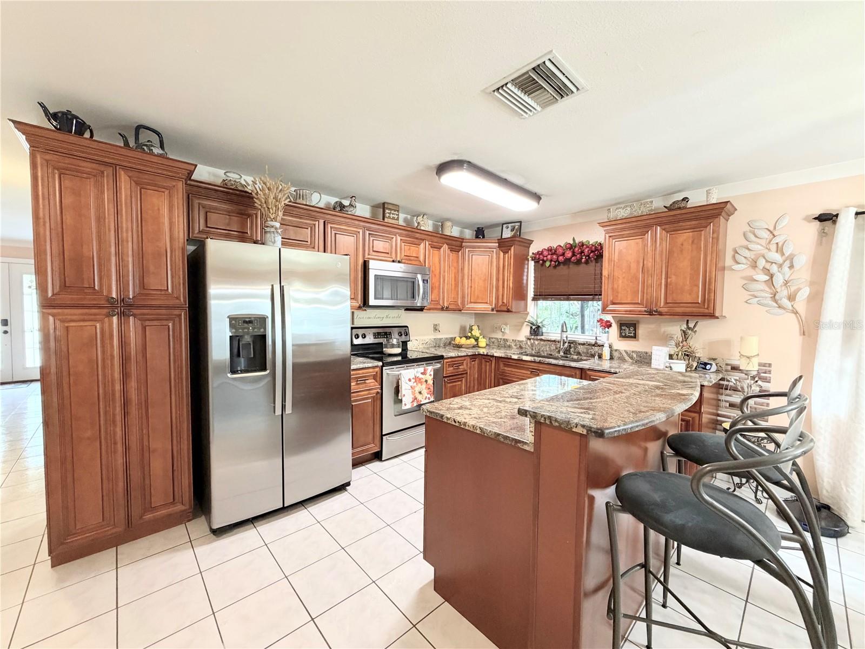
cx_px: 432
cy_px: 324
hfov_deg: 102.1
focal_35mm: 14
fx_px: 350
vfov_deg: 85.7
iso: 500
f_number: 2.2
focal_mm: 2.22
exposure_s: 1/60
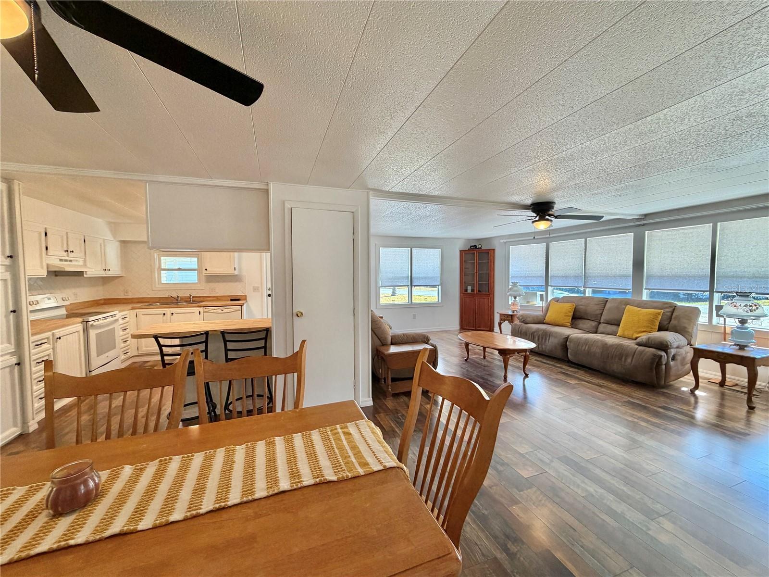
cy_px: 288
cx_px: 384
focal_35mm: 14
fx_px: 311
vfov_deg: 85.7
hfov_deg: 102.1
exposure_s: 1/120
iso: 200
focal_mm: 2.22
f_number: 2.2
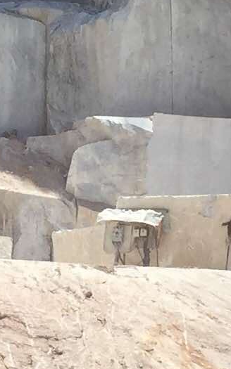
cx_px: -6
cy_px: 155
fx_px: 1924
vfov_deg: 11.0
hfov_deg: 6.8
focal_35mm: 191
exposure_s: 1/2475
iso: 32
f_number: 2.2
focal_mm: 4.15
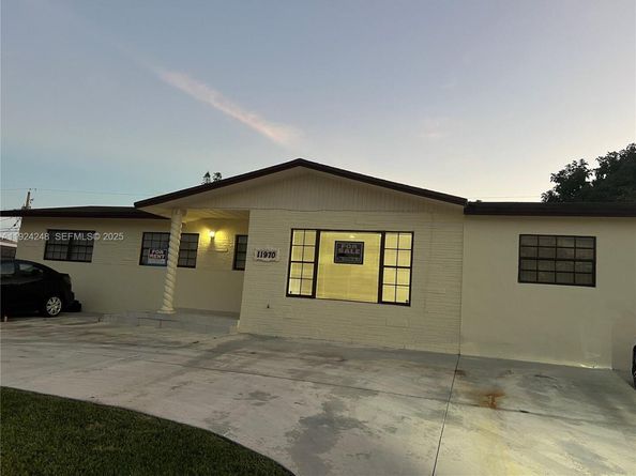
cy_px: 238
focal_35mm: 26
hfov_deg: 67.3
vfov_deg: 53.0
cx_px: 318
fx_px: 478
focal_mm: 5.7
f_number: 1.5
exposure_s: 1/60
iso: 160
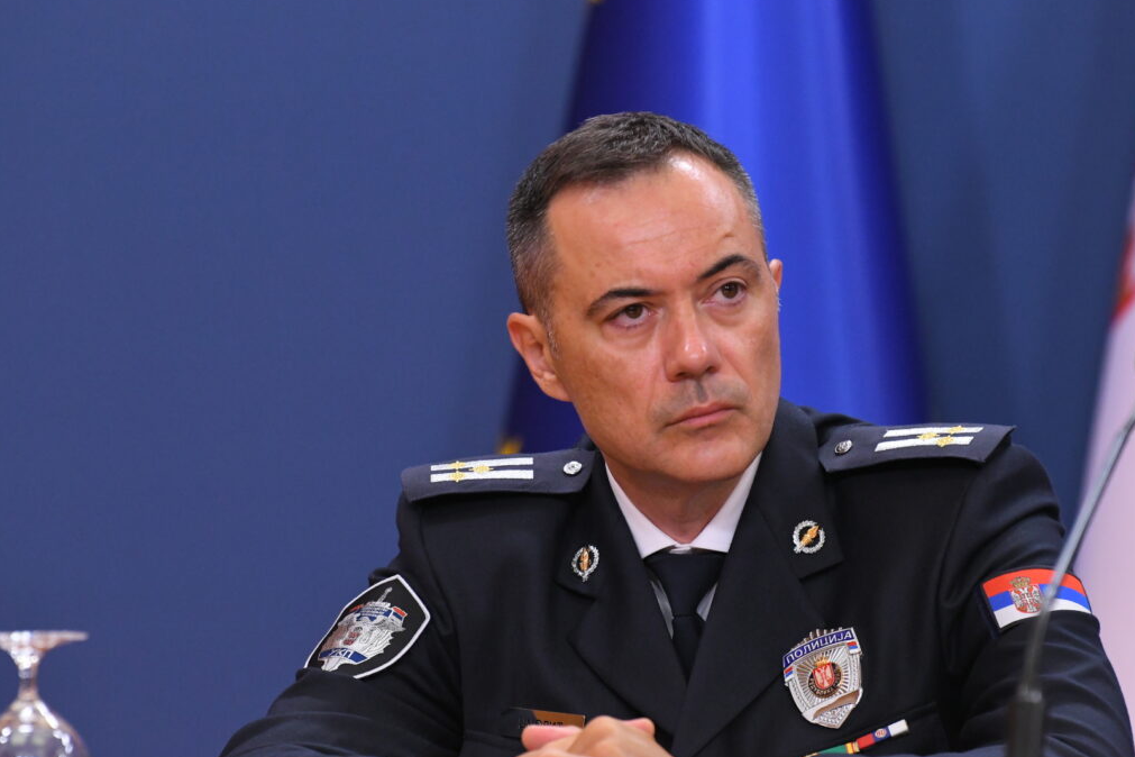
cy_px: 376
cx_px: 573
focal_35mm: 304
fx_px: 9584
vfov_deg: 4.5
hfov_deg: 6.8
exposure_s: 1/400
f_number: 4
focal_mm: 200
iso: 3200
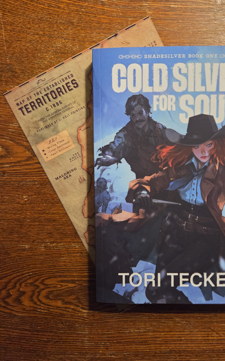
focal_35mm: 25
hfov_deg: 48.9
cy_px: 181
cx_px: 136
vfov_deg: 72.6
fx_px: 245
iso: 800
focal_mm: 5.4
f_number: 1.8
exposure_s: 1/120
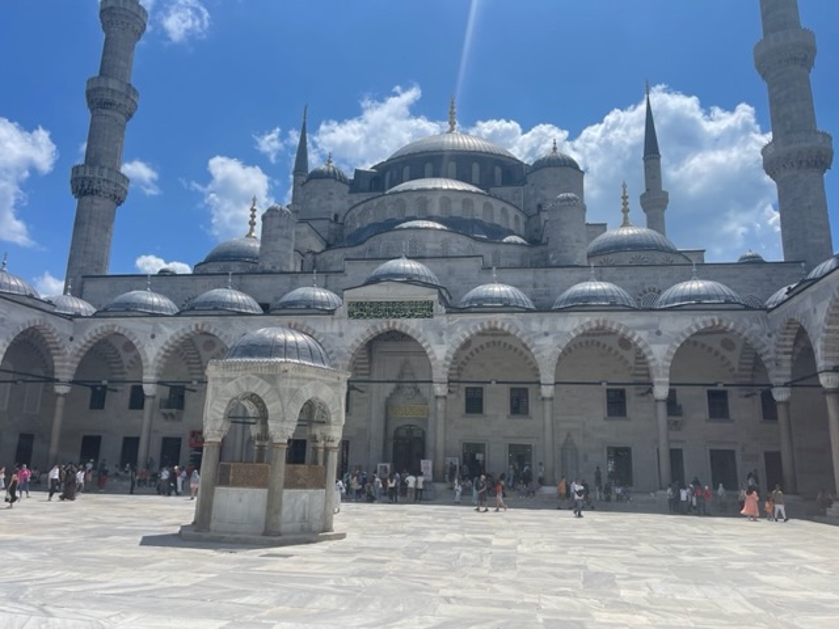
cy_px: 314
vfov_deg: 53.1
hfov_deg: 67.3
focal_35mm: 26
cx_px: 420
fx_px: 630
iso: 32
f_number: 1.6
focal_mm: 5.1
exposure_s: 1/6250
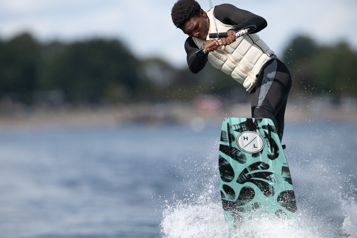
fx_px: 3966
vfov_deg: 3.4
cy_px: 119
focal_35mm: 400
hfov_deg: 5.2
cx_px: 178
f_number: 4.5
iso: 320
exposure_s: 1/3200
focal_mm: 400
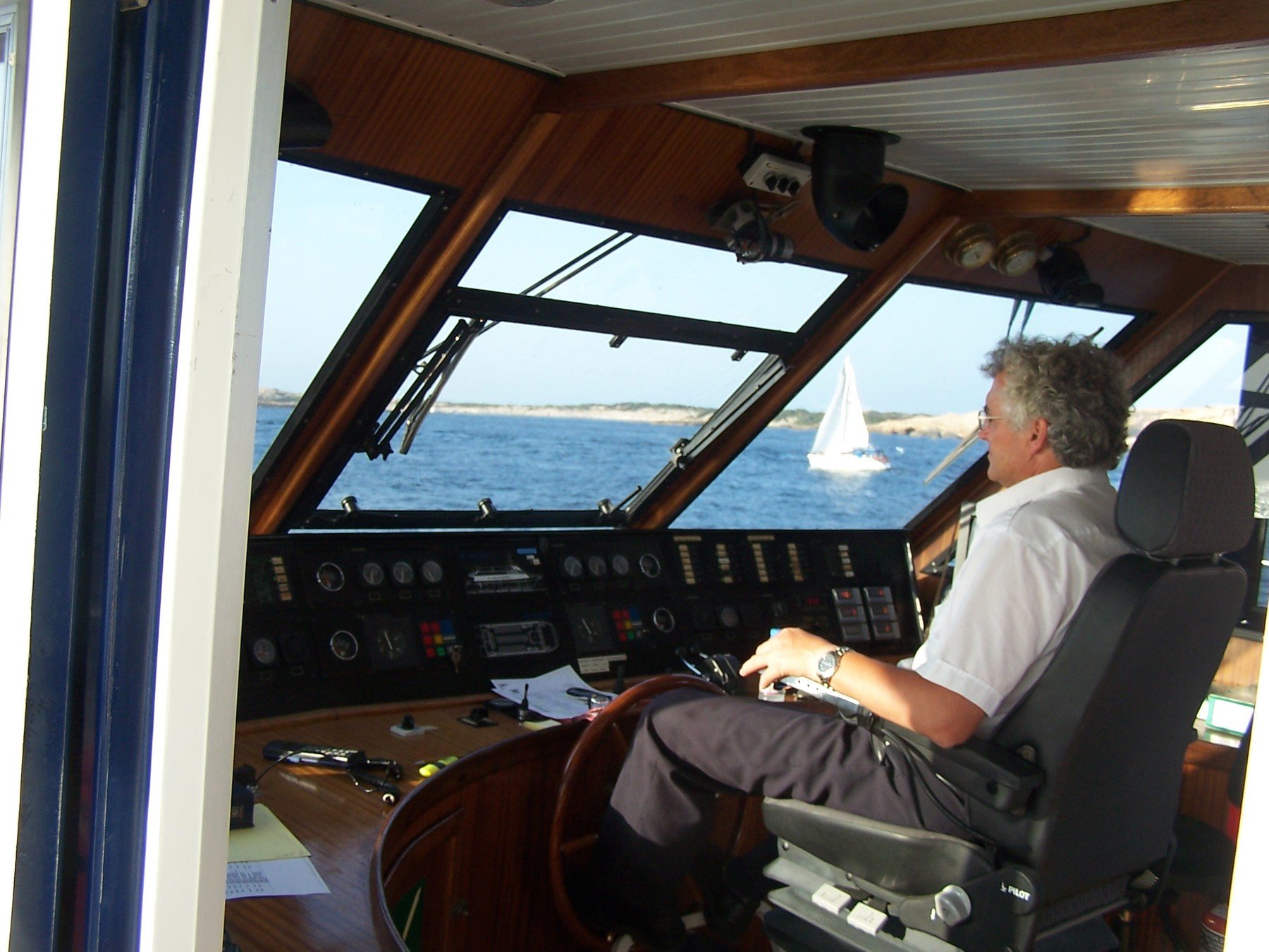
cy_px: 476
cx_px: 634
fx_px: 1393
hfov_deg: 49.0
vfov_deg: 37.7
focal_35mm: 38
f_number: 2.8
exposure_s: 1/125
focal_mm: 6.3
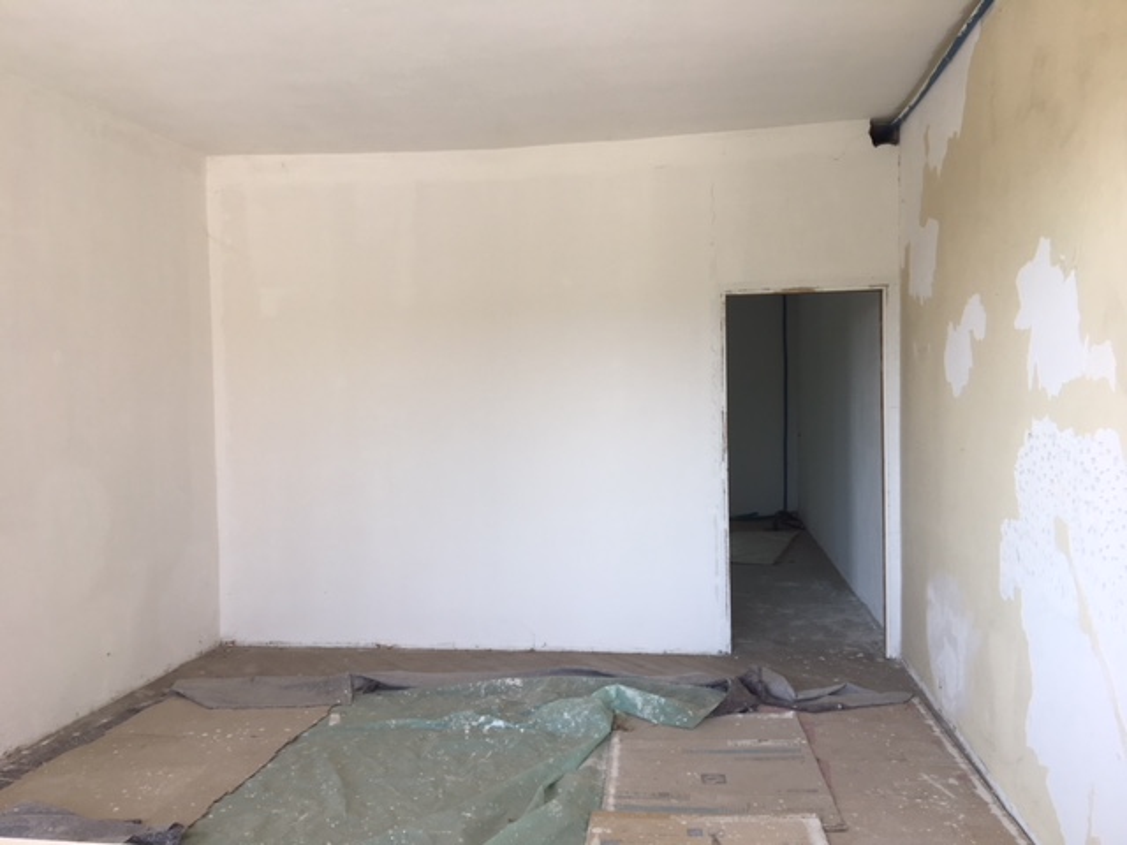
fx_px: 944
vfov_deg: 48.2
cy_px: 422
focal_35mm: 29
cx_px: 564
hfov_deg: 61.7
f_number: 2.2
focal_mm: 4.15
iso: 25
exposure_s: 1/125
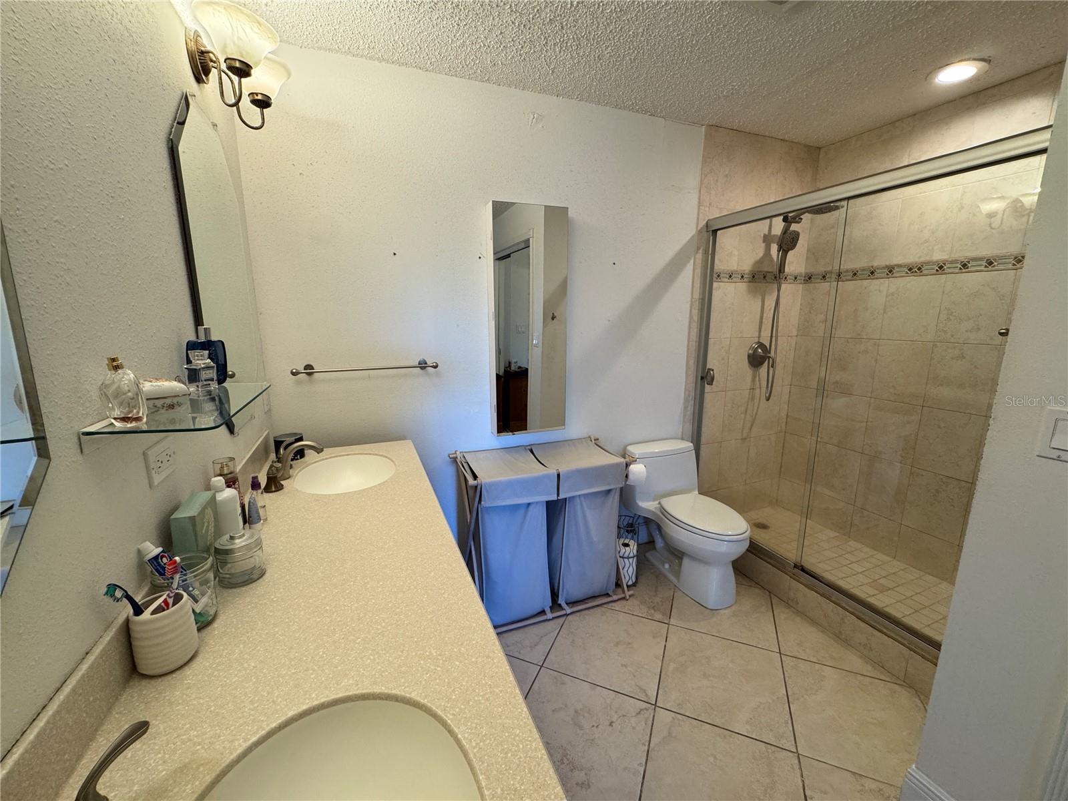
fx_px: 432
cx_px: 534
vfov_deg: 85.7
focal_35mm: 14
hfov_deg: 102.1
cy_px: 400
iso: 250
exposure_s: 1/120
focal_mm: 2.22
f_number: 2.2
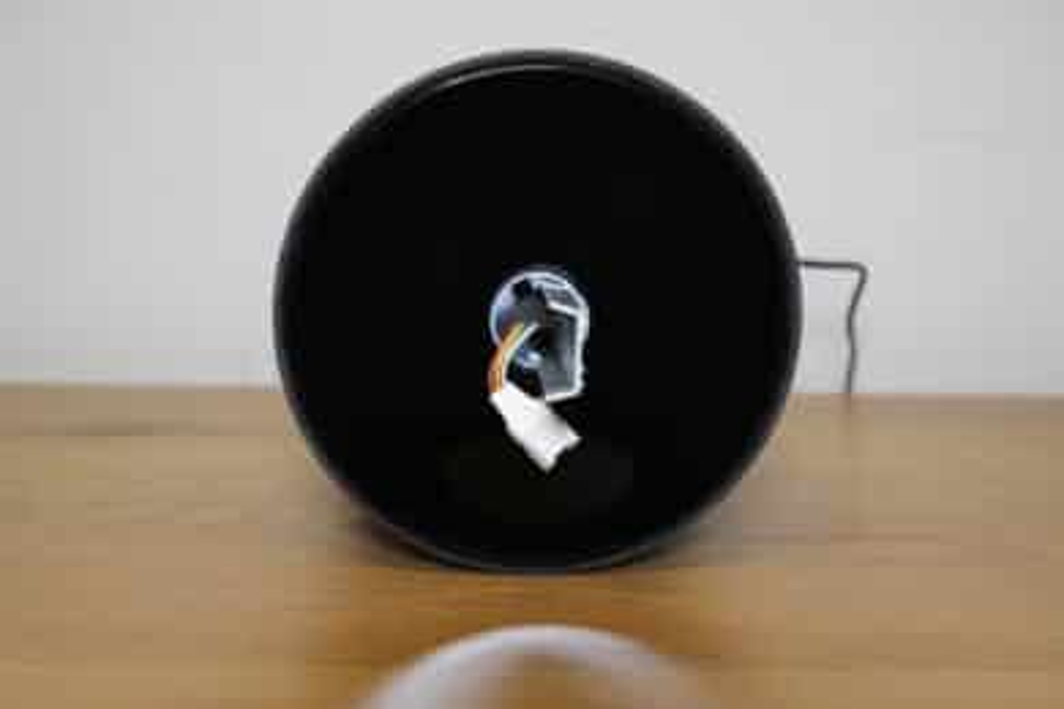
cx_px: 532
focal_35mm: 44
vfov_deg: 30.5
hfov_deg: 44.5
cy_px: 354
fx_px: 1300
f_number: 8
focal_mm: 44
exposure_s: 1/50
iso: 2500
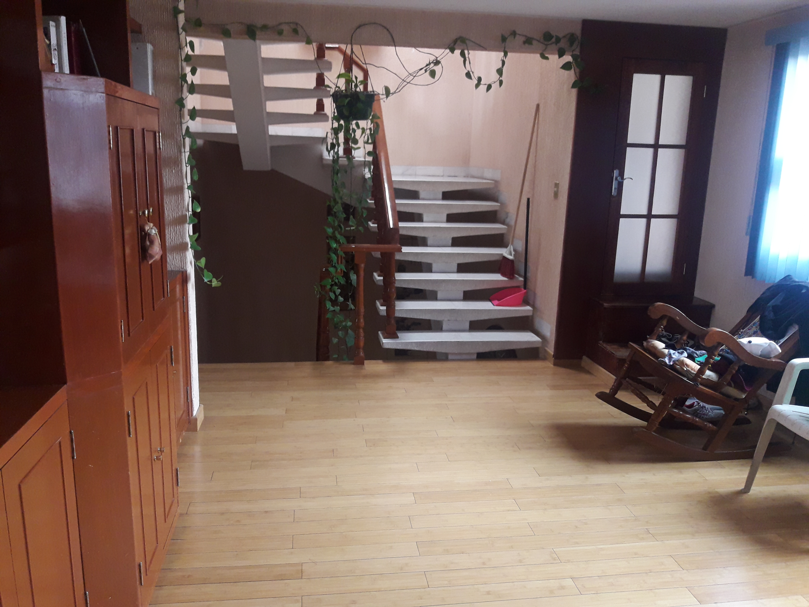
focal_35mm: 28
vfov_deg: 49.7
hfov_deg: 63.4
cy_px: 304
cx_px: 404
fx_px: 654
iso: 160
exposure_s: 1/24
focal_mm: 3.7
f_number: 1.9
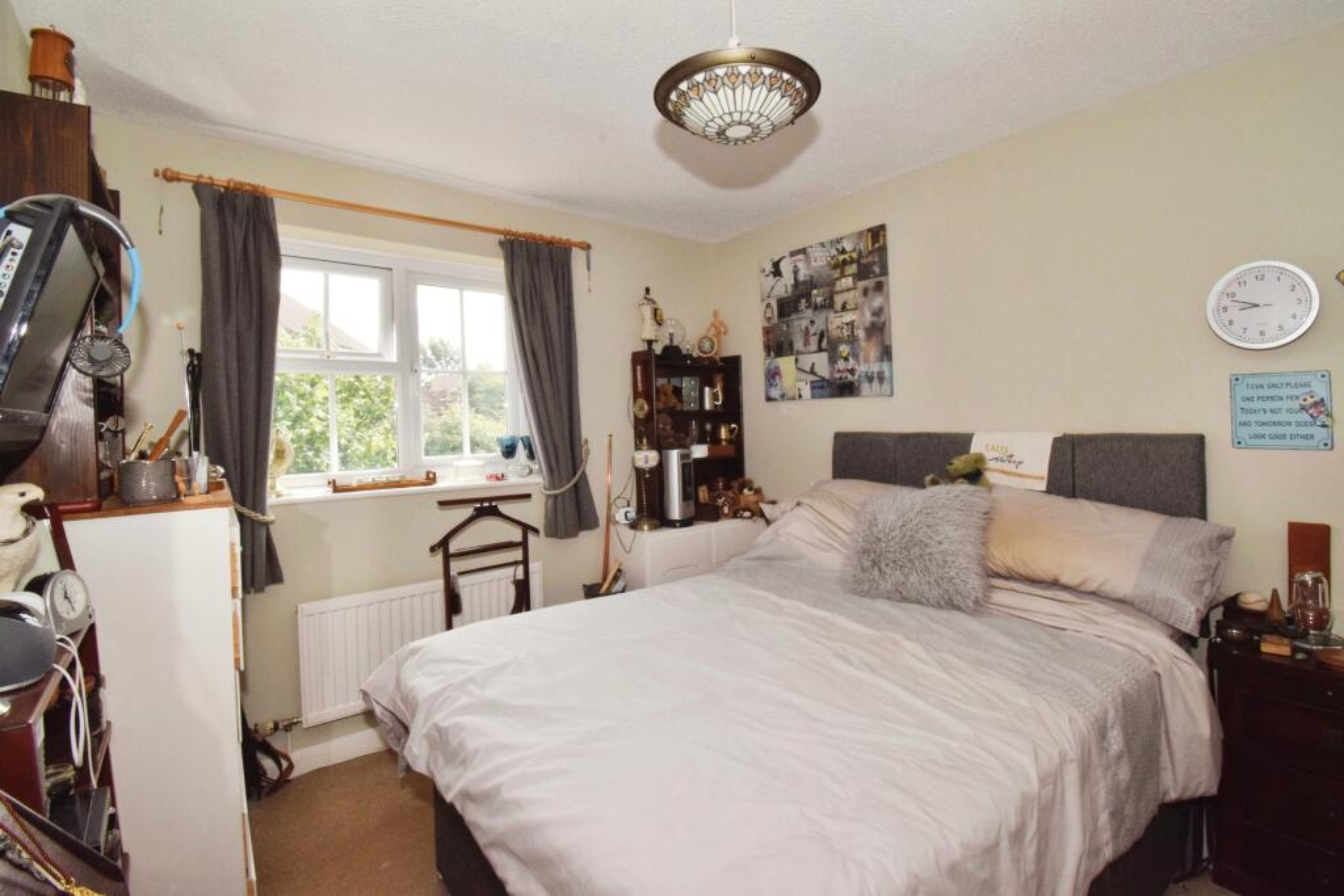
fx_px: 560
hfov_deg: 100.4
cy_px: 448
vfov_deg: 77.3
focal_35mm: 15
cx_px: 672
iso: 1000
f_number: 20
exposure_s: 1/60
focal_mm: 10
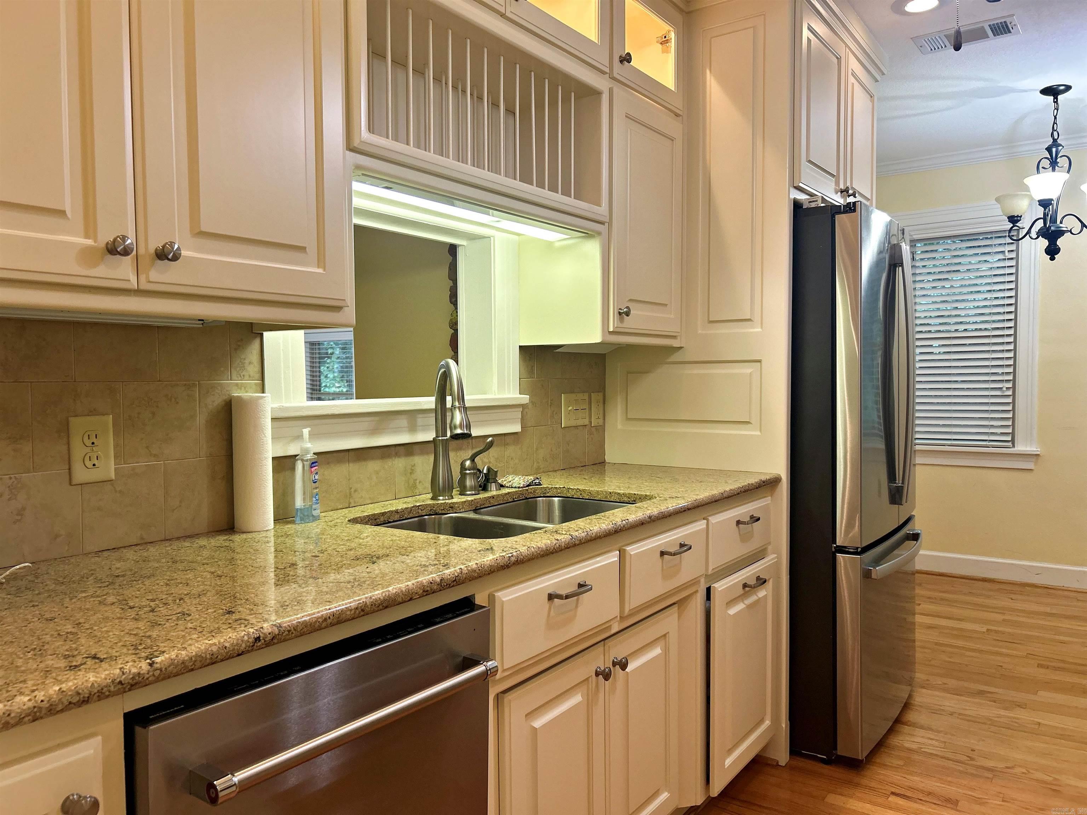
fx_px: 816
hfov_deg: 67.3
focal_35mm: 26
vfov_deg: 53.1
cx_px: 544
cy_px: 408
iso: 125
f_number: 1.5
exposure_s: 1/60
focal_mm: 5.7
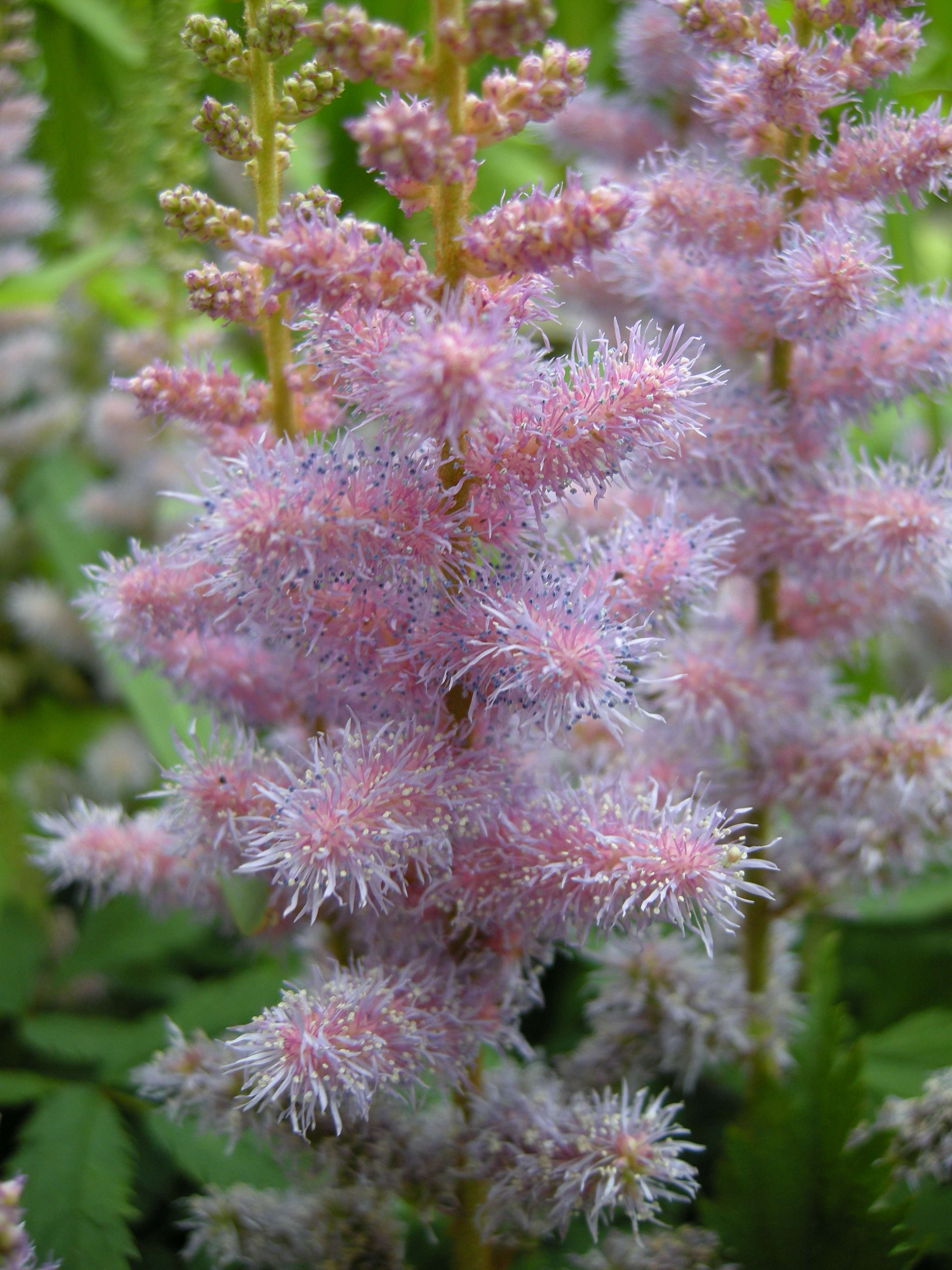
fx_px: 1283
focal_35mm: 35
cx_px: 476
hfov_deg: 40.7
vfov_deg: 52.6
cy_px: 635
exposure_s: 1/50
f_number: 2.7
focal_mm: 7.5
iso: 69
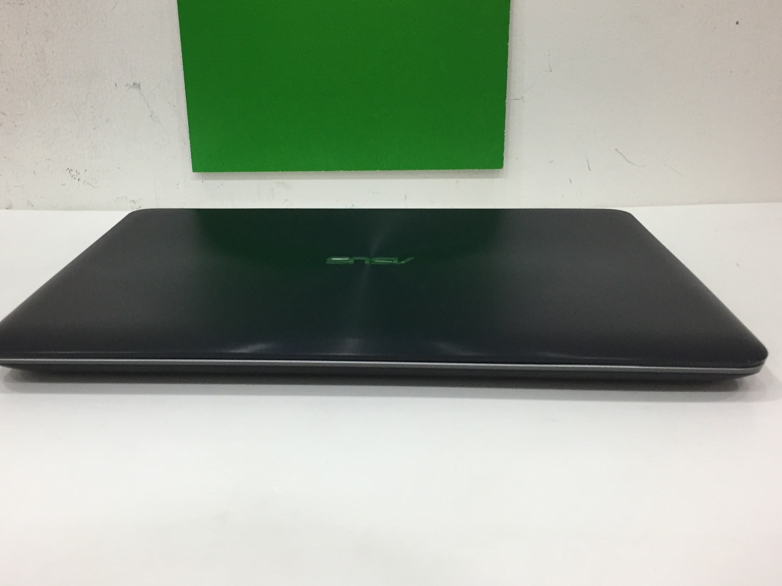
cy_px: 259
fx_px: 768
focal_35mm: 34
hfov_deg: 53.9
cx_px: 352
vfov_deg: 41.7
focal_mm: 4.15
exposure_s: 1/33
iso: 64
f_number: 2.2
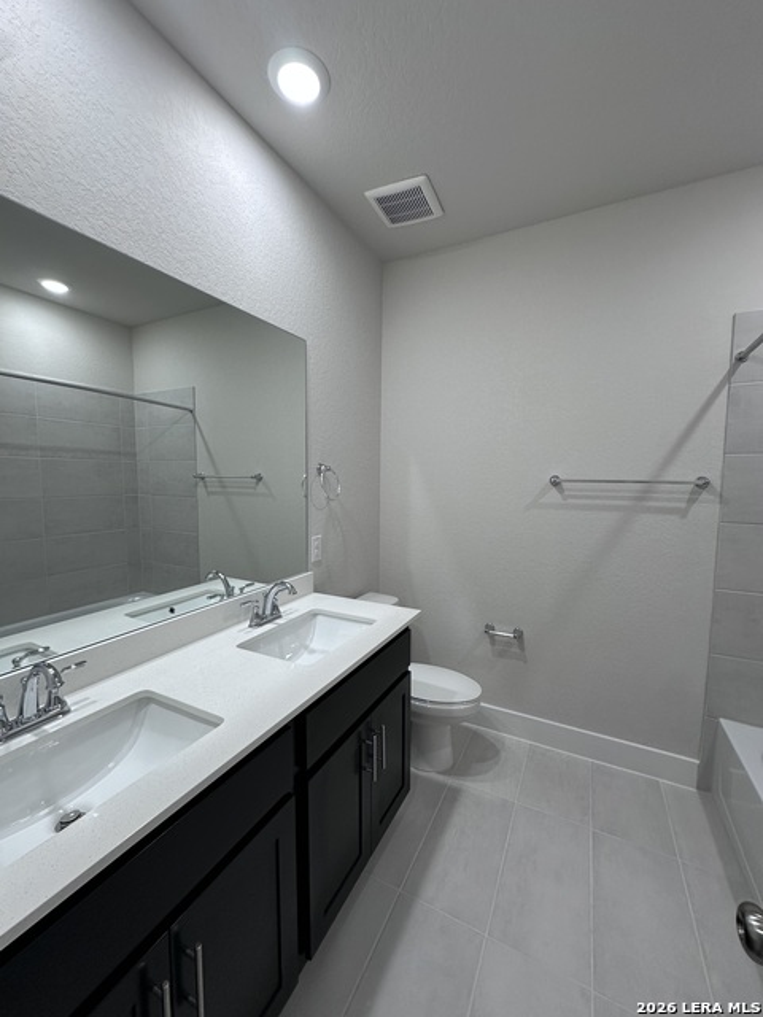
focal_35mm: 14
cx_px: 382
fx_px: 411
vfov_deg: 102.1
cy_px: 508
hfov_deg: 85.7
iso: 160
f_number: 2.2
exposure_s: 1/120
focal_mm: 2.22
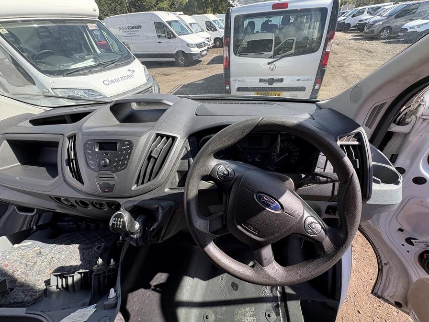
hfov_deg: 102.1
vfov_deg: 85.7
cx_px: 214
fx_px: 174
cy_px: 161
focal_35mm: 14
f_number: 2.2
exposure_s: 1/216
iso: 40
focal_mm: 2.22
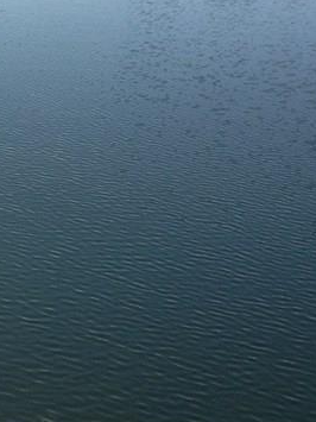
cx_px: -165
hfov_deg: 13.7
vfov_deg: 19.1
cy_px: 32
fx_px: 1230
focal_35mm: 101
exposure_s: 1/2762
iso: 64
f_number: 2.4
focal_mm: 4.28
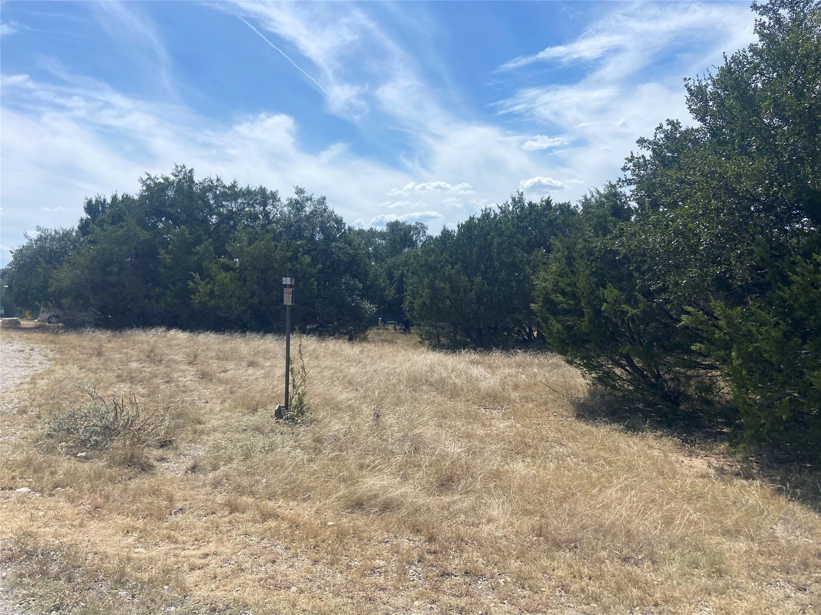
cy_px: 308
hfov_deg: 67.3
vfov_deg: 53.1
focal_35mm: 26
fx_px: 617
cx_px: 410
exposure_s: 1/5495
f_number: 1.8
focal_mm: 4.25
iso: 32
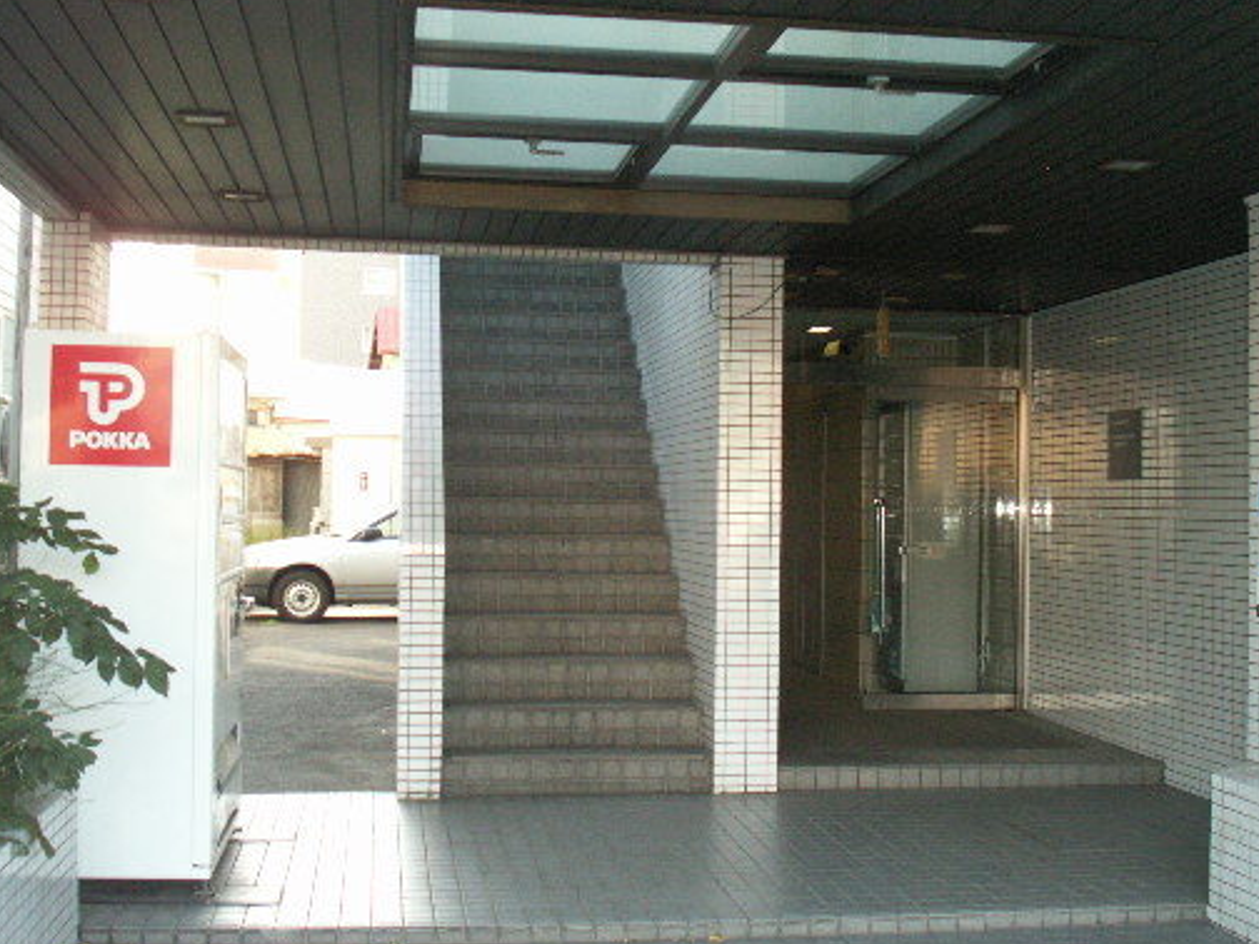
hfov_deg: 40.3
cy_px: 460
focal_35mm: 47
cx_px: 729
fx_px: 1709
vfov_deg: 30.9
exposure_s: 1/100
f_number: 3.5
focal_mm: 7.7
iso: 160
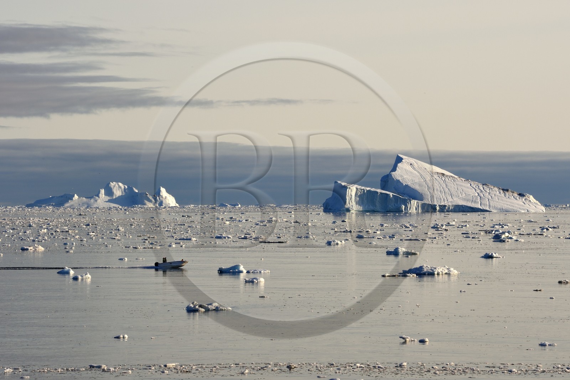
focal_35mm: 200
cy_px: 190
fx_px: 3166
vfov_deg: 6.9
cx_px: 285
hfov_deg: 10.3
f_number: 18
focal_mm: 200
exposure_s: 1/125
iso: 200
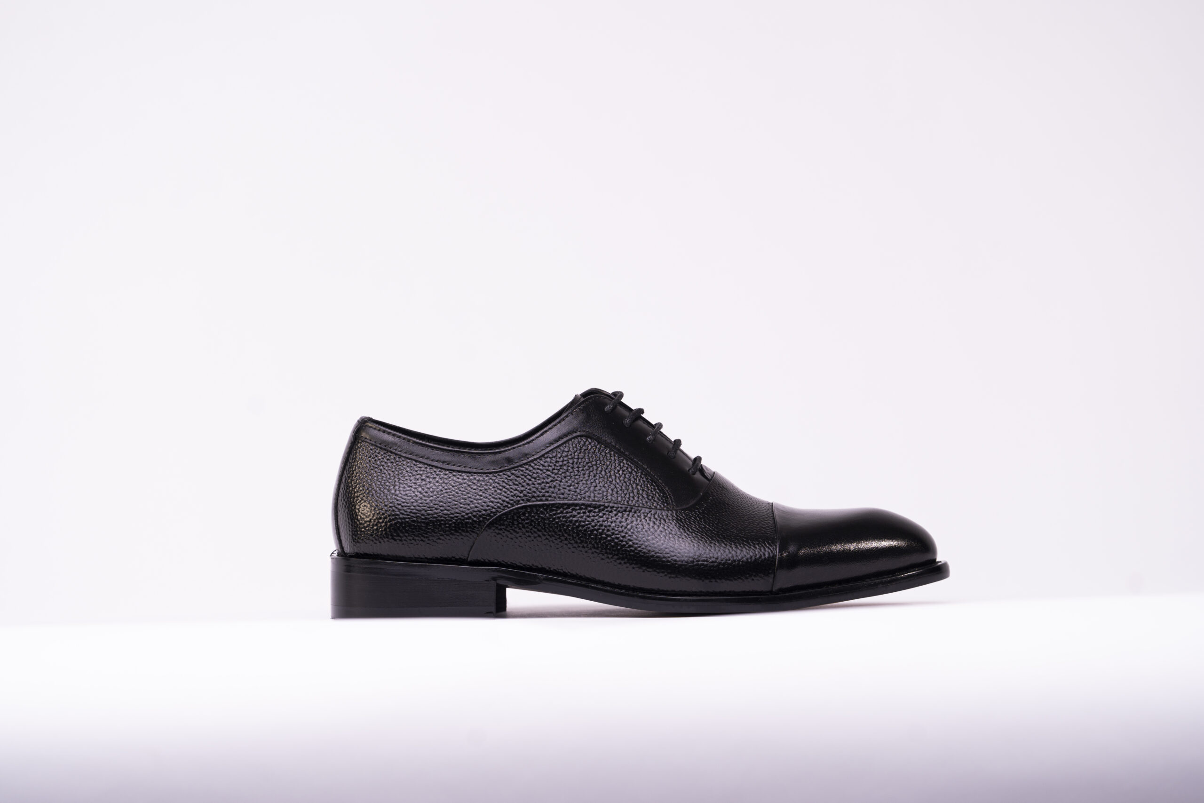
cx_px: 602
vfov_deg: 6.9
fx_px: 6622
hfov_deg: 10.4
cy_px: 402
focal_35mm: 198
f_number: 5
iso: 100
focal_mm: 198
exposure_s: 1/100
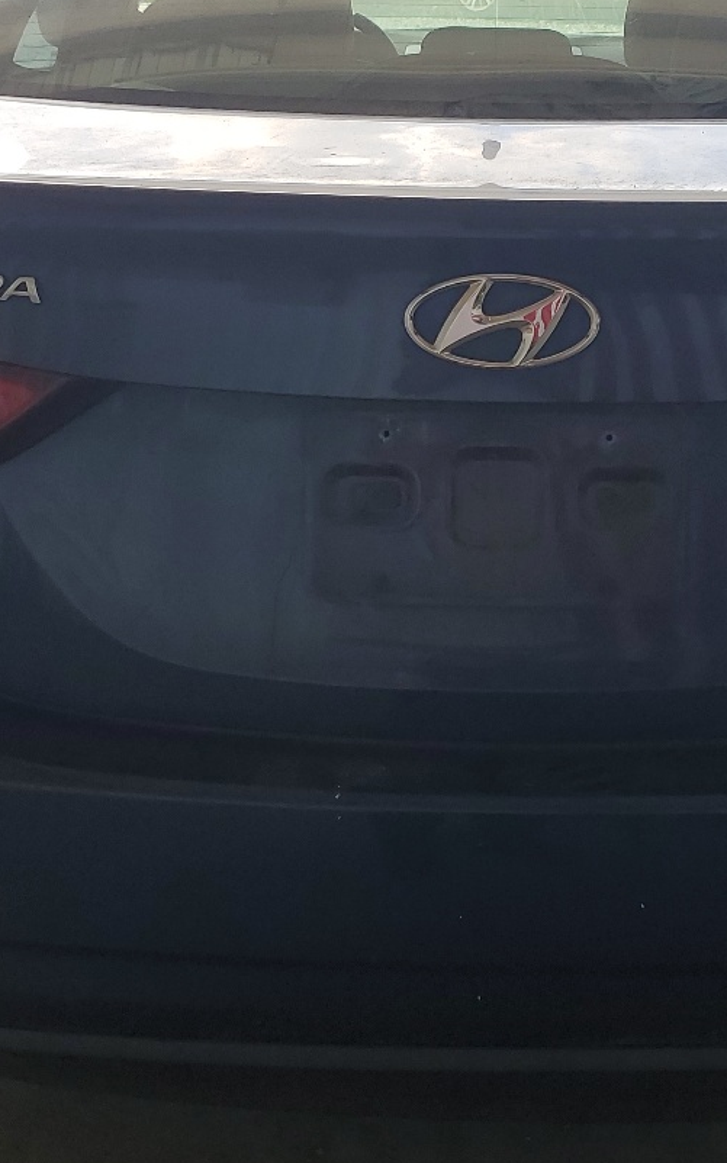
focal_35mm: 55
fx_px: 1744
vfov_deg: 36.8
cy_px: 486
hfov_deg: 23.4
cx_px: 505
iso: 50
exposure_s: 1/345
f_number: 1.5
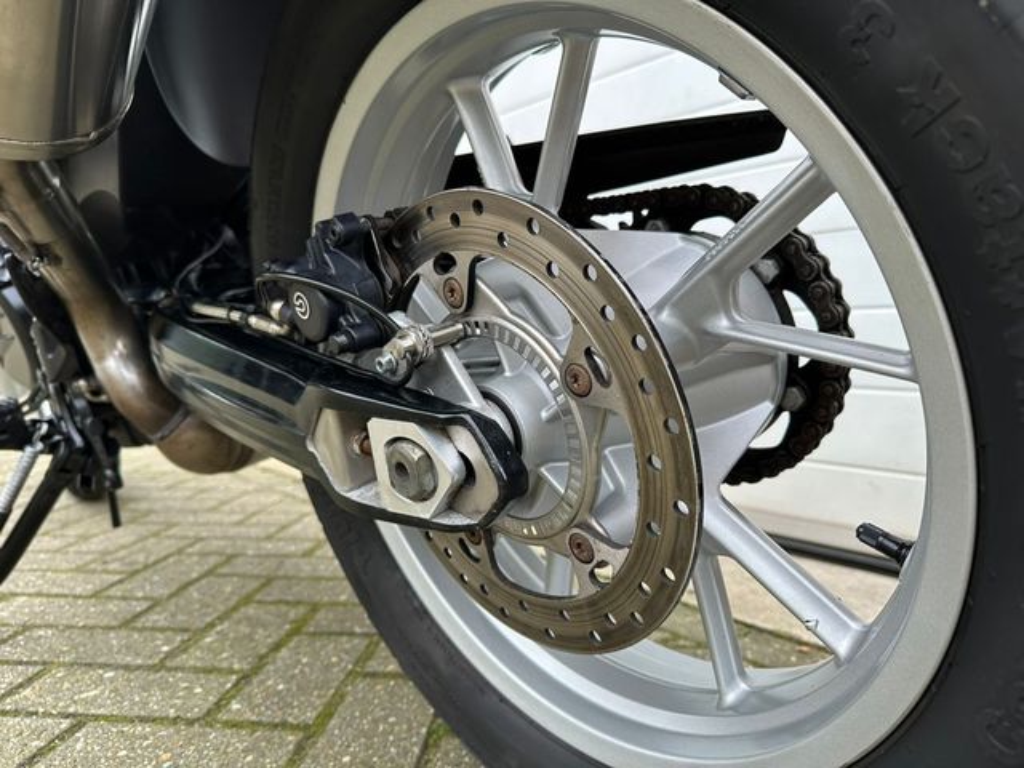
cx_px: 512
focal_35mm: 24
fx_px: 710
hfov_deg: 71.6
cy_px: 384
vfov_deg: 56.8
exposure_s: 1/121
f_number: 1.78
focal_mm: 6.86
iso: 64
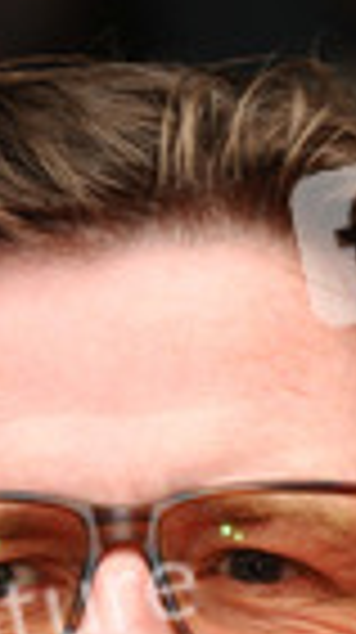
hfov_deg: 1.6
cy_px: 895
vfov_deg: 2.8
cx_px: 115
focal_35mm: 781
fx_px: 13154
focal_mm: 175
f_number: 5
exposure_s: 1/200
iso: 320
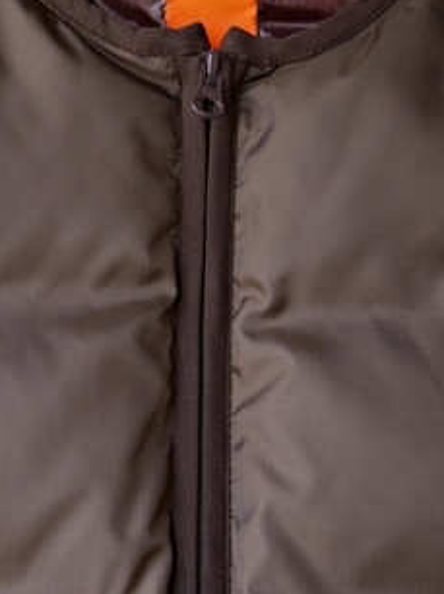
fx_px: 1867
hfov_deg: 13.4
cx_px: -16
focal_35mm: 109
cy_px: 421
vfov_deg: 18.0
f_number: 1.4
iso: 200
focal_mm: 25
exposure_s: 1/100
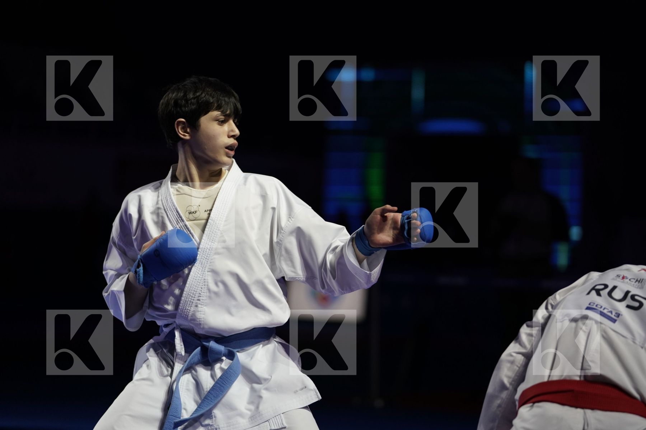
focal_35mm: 126
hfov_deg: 16.3
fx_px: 2261
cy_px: 215
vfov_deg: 10.9
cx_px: 323
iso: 1250
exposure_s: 1/1000
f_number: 2.8
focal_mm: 126
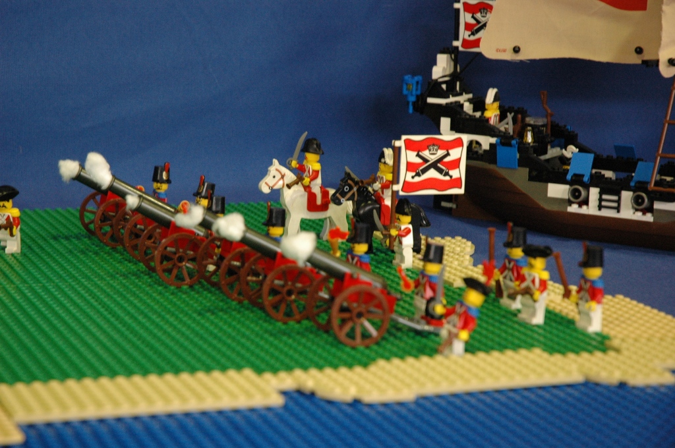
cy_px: 224
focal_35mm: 105
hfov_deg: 19.5
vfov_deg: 13.0
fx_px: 1966
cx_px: 338
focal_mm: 70
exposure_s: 1/15
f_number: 6.3
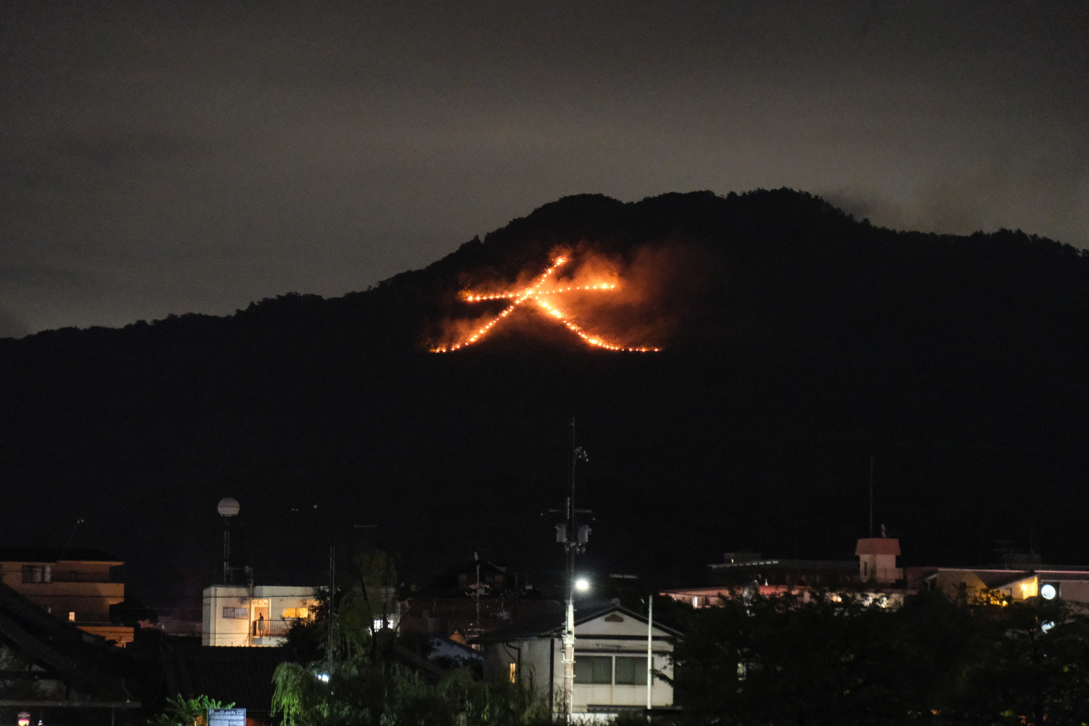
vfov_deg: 8.4
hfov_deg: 12.6
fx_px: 4930
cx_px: 544
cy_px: 363
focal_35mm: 163
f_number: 5.6
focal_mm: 108.6
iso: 12800
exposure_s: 1/5
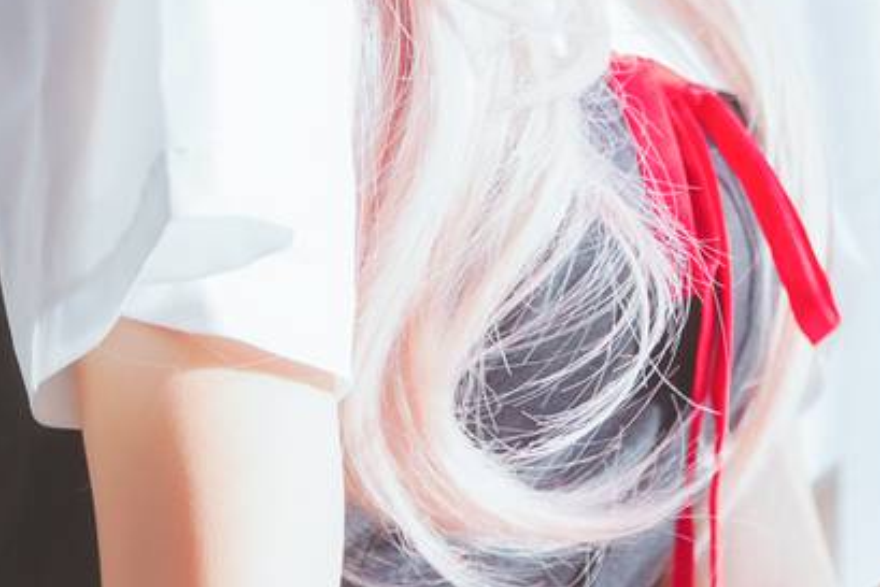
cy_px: 815
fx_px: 5159
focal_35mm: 211
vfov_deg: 6.5
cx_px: 576
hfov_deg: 9.7
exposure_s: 1/500
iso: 160
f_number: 2.8
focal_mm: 48
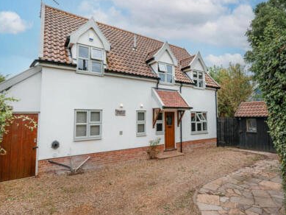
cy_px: 101
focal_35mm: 21
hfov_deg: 79.9
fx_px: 170
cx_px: 157
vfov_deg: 64.4
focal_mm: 17.5
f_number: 8
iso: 200
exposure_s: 1/640
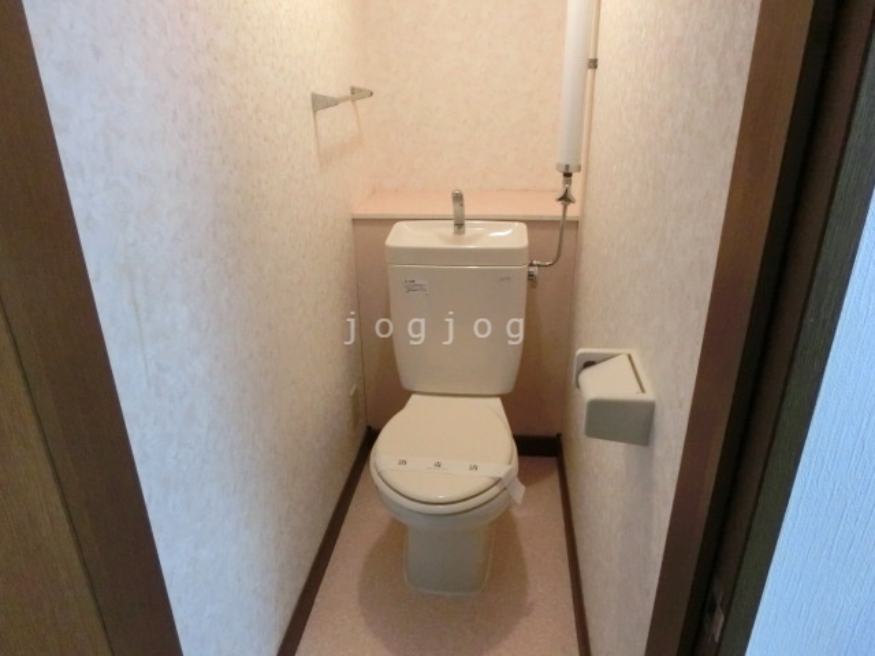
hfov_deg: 71.6
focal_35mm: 24
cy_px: 328
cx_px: 438
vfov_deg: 56.8
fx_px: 607
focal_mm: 4.24
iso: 800
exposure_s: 1/80
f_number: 3
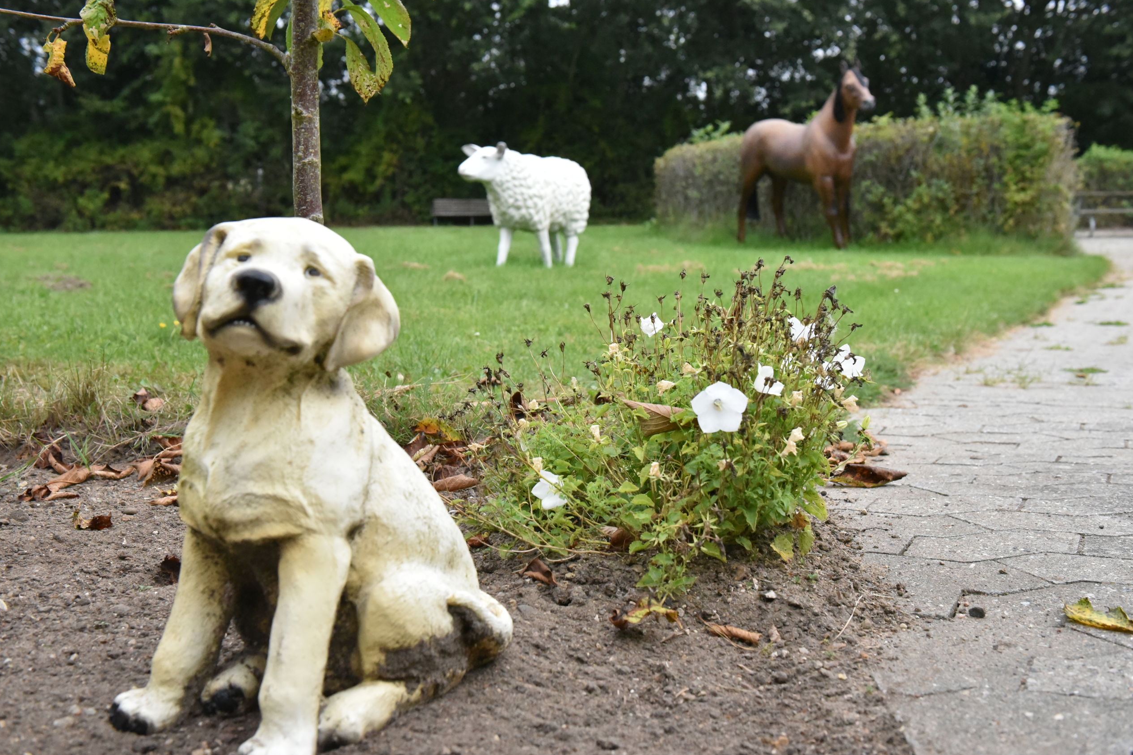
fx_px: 1227
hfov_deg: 49.6
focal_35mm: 39
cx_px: 567
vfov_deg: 34.2
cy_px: 369
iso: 8000
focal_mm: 38
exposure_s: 1/4000
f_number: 6.3
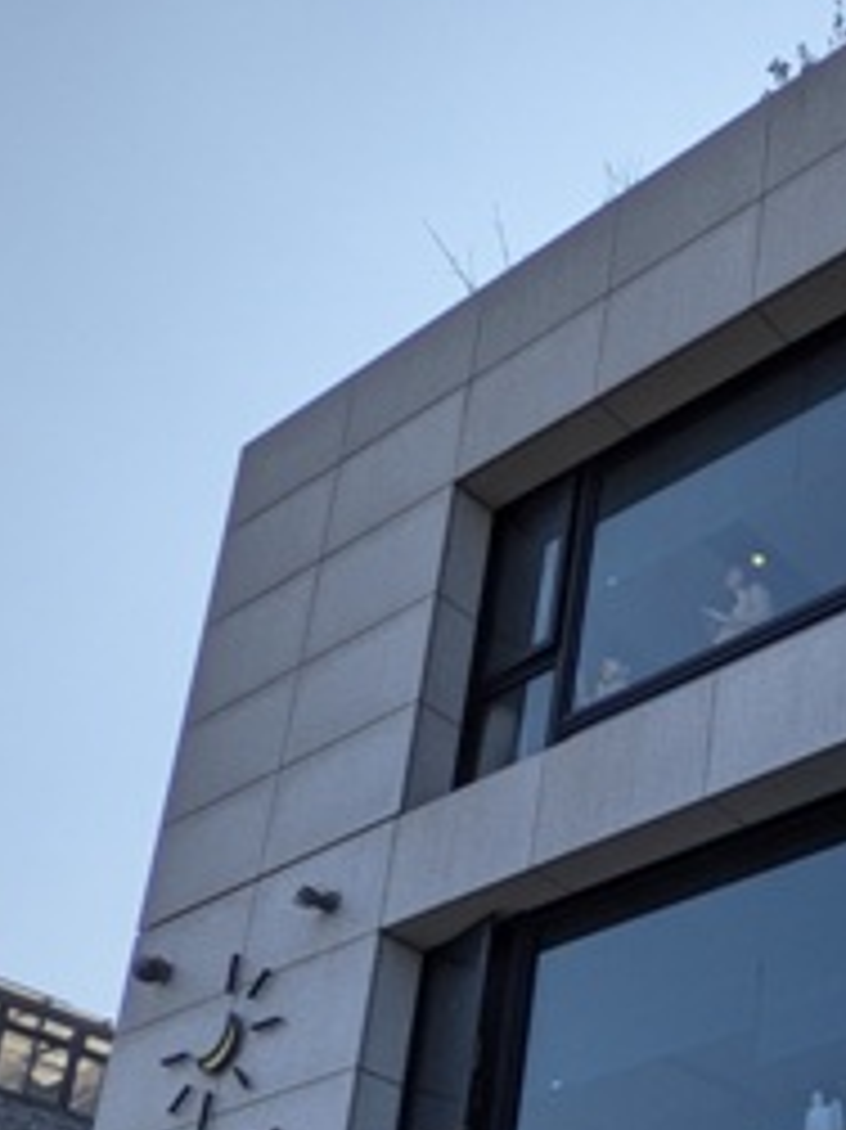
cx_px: 1084
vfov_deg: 33.1
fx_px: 1663
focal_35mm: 51
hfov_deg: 24.9
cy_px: 1225
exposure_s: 1/2268
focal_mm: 2.22
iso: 38
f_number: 2.2
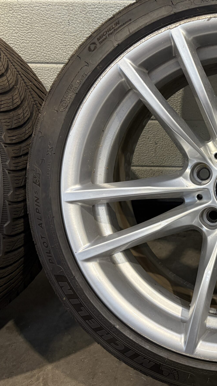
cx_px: 253
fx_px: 419
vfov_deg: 49.4
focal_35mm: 41
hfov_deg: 26.2
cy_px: 187
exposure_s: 1/50
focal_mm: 5.96
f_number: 1.6
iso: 160
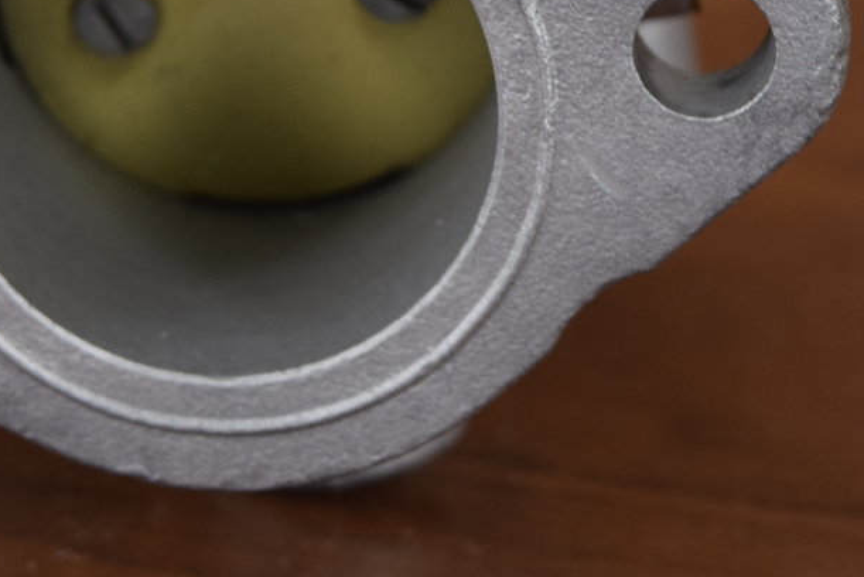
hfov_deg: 12.4
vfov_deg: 8.2
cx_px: 208
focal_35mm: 165
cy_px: -159
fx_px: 3962
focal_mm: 42
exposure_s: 1/125
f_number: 7.1
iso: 400
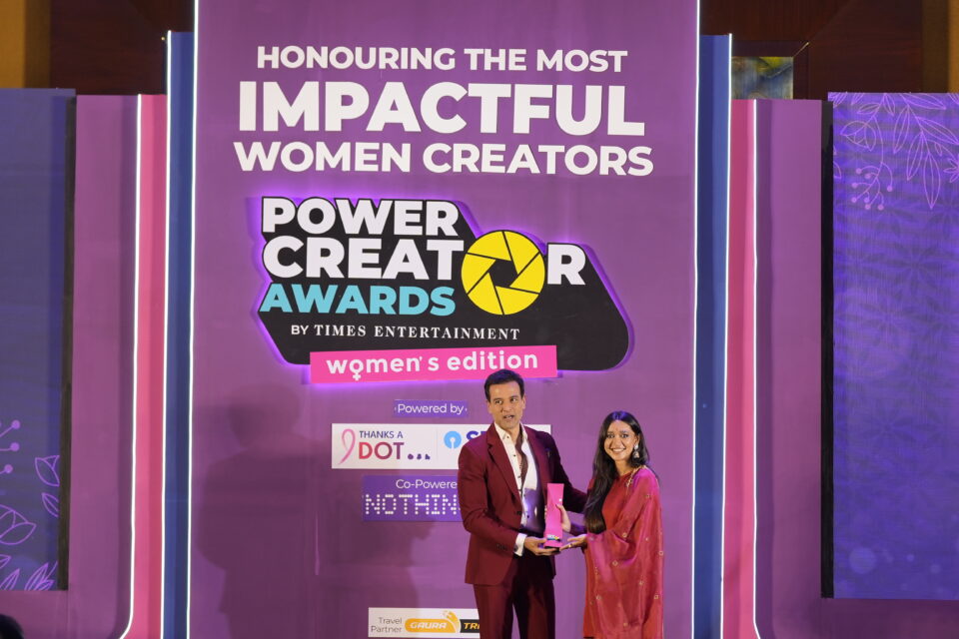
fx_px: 4342
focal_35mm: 163
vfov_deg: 8.4
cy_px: 320
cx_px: 480
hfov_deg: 12.6
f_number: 2.8
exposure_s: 1/320
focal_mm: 109
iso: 400
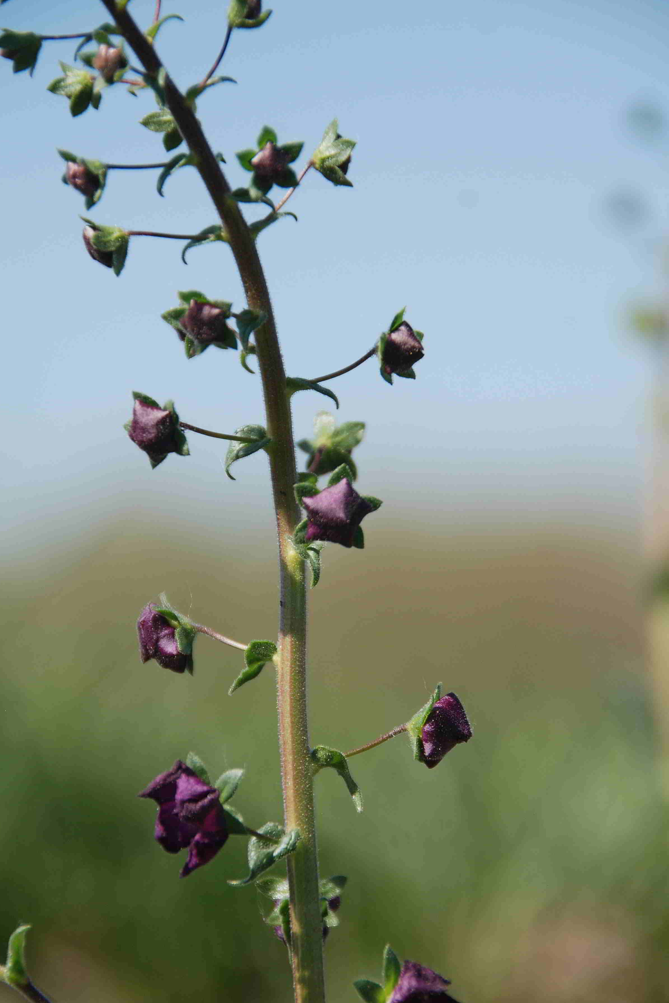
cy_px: 502
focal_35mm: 324
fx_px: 9032
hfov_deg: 4.2
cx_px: 327
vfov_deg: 6.4
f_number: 5.6
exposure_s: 1/800
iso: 200
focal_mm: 200
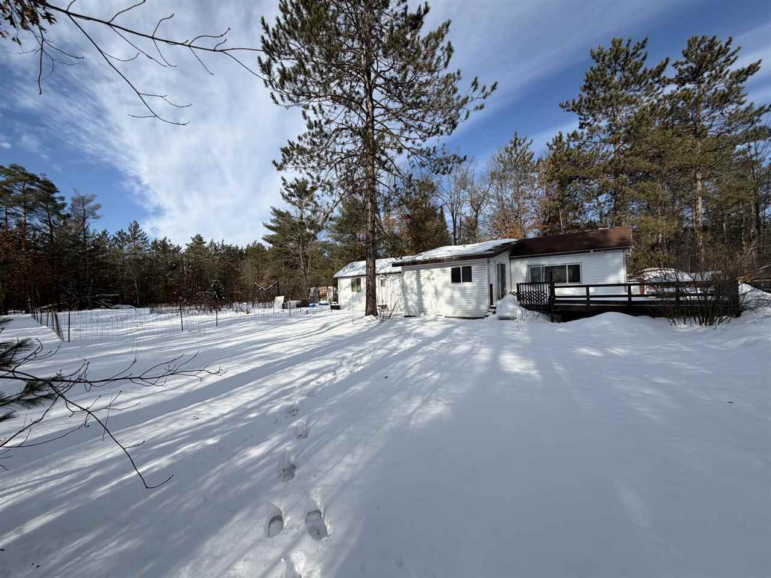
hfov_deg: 102.1
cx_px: 386
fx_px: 312
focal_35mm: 14
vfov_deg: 85.7
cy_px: 289
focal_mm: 2.22
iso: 20
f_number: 2.2
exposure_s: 1/1105
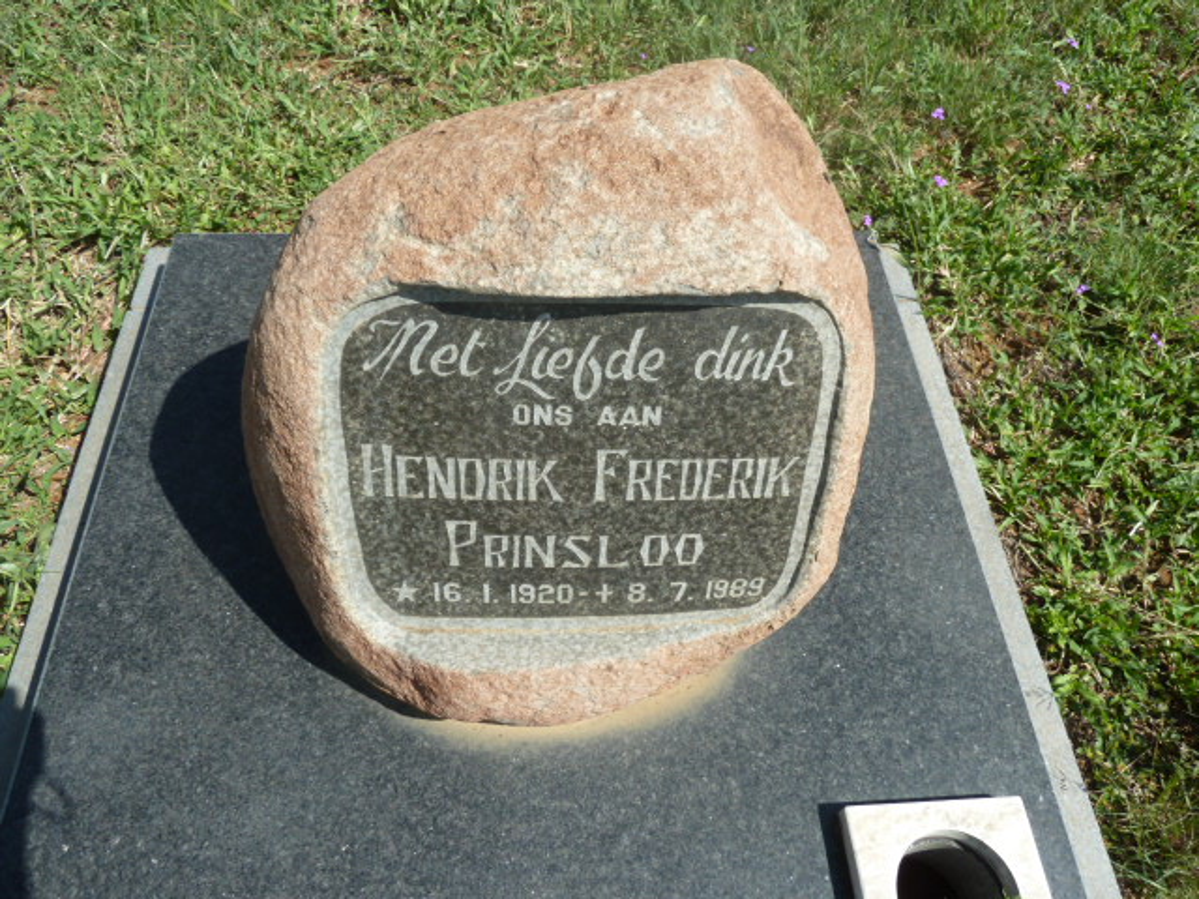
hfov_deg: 69.4
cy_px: 450
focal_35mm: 25
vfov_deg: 54.9
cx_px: 600
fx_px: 866
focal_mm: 4.1
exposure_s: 1/400
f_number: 4
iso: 80
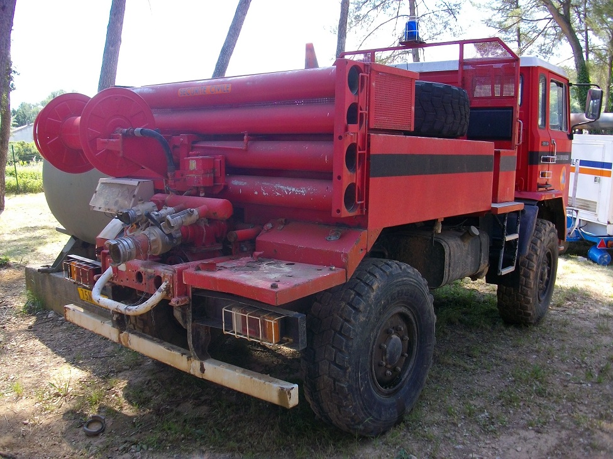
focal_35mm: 32
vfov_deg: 44.2
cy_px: 230
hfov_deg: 56.8
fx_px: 567
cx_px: 306
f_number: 2.9
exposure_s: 1/176
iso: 80
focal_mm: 5.7
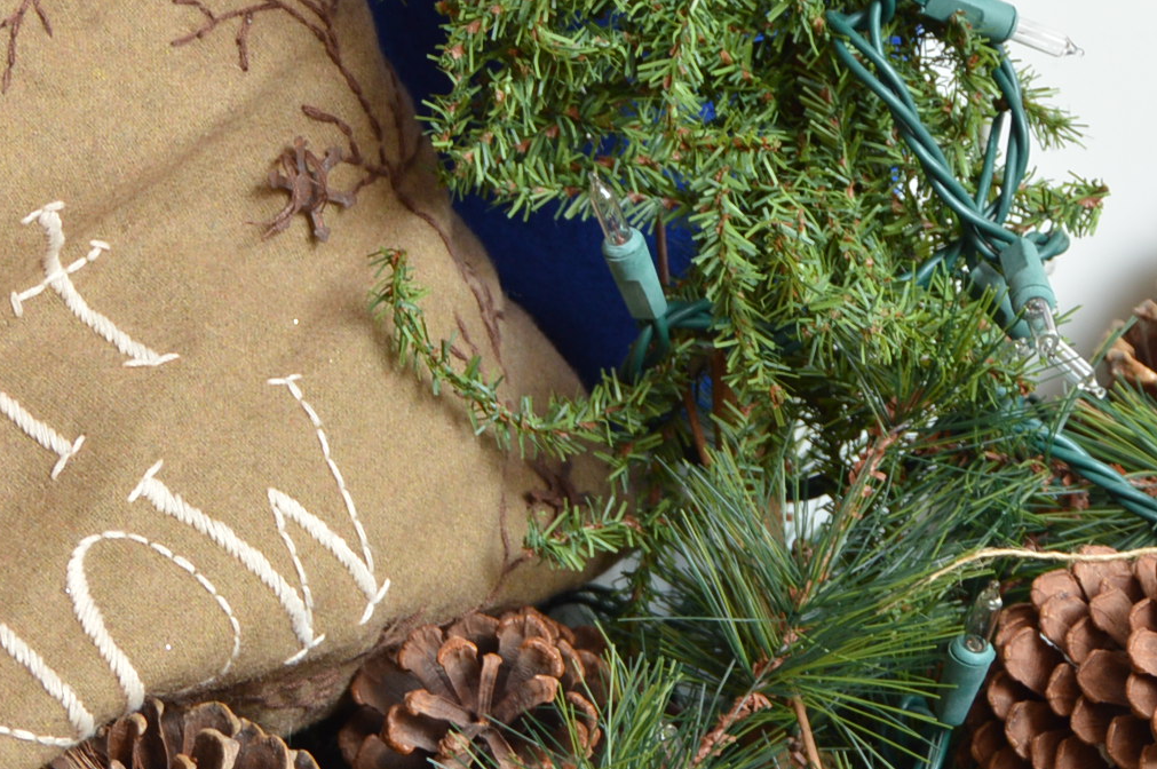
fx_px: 4013
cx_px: 352
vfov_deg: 10.9
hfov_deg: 16.4
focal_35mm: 125
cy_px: 603
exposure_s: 1/160
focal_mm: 28
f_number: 4
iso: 200
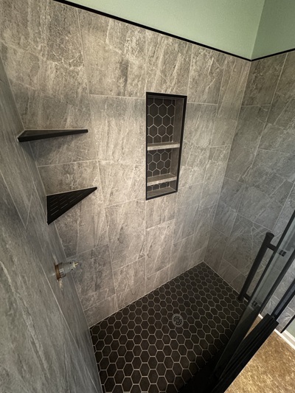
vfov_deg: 102.1
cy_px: 196
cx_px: 148
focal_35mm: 14
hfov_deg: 85.7
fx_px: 159
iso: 640
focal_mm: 2.22
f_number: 2.2
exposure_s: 1/60
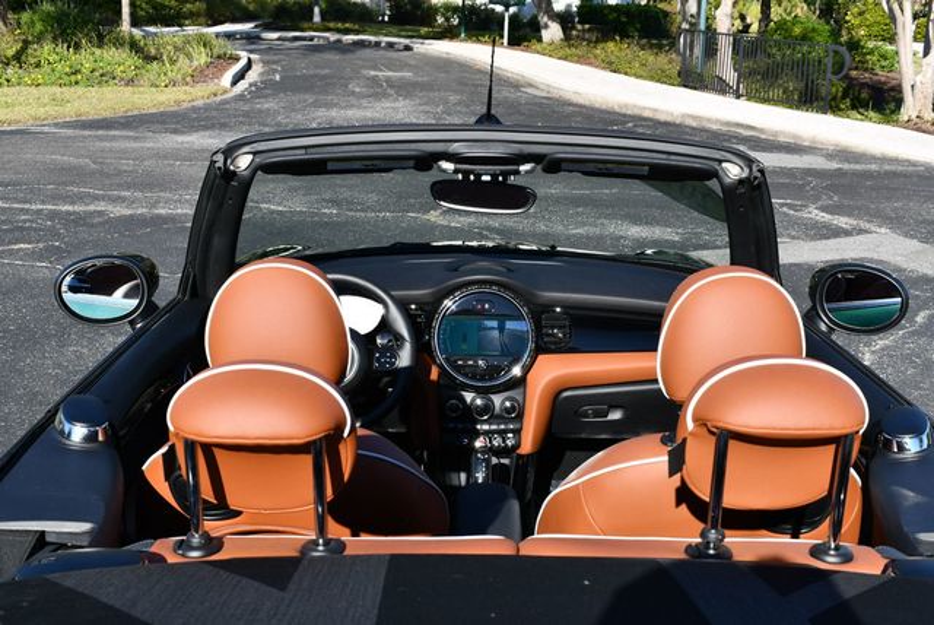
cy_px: 312
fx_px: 1246
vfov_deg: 28.1
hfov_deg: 41.1
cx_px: 467
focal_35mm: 48
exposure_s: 1/250
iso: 125
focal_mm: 24
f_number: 8
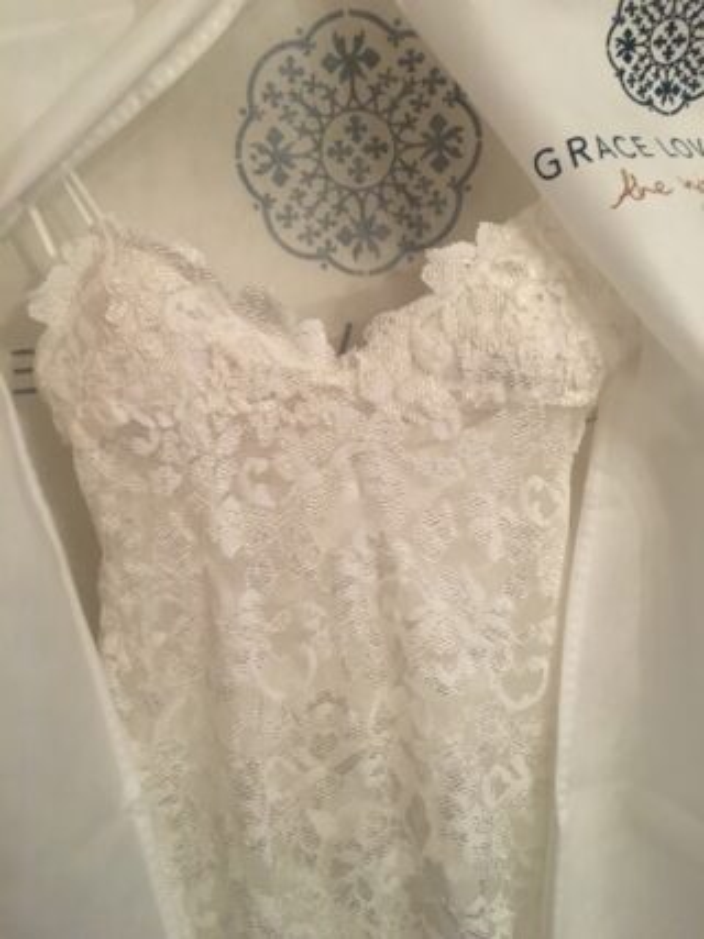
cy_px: 470
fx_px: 787
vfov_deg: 61.7
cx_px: 352
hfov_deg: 48.2
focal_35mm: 29
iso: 200
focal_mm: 4.15
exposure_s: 1/25
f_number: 2.2
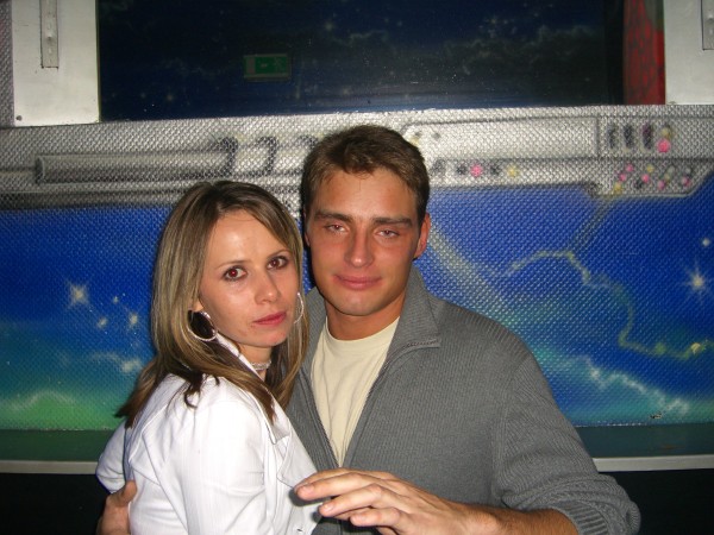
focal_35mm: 38
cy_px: 268
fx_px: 784
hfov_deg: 49.0
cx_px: 357
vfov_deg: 37.7
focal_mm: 7.9
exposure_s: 1/60
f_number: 2.8
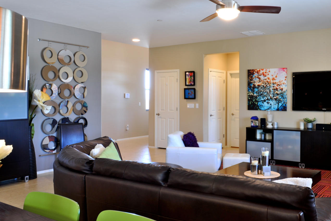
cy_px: 99
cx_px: 218
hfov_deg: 54.8
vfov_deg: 38.9
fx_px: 313
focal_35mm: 34
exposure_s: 1
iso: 400
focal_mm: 24
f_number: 16
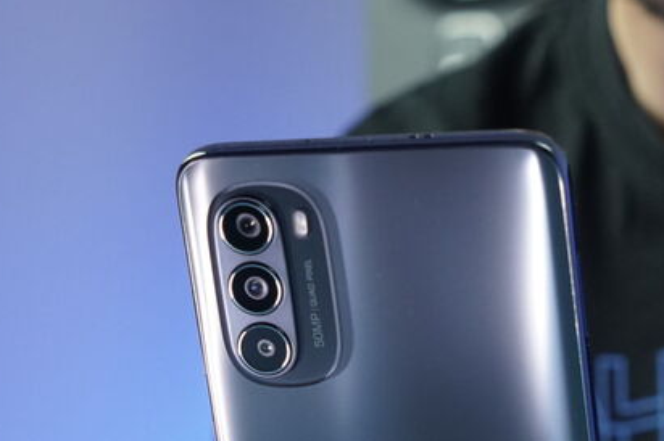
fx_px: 2322
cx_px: 467
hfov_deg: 16.2
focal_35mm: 126
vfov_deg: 10.9
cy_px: 280
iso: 2500
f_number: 7.1
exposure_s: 1/160
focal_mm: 54
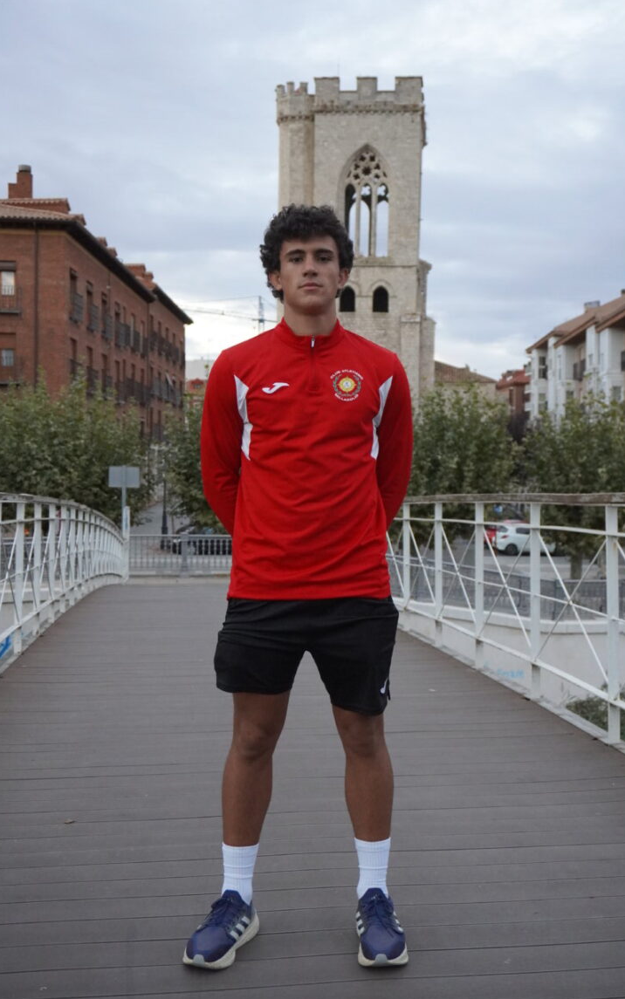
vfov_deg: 47.7
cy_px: 502
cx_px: 316
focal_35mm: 42
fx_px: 1131
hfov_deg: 30.9
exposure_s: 1/160
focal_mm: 27
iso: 2500
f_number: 4.5
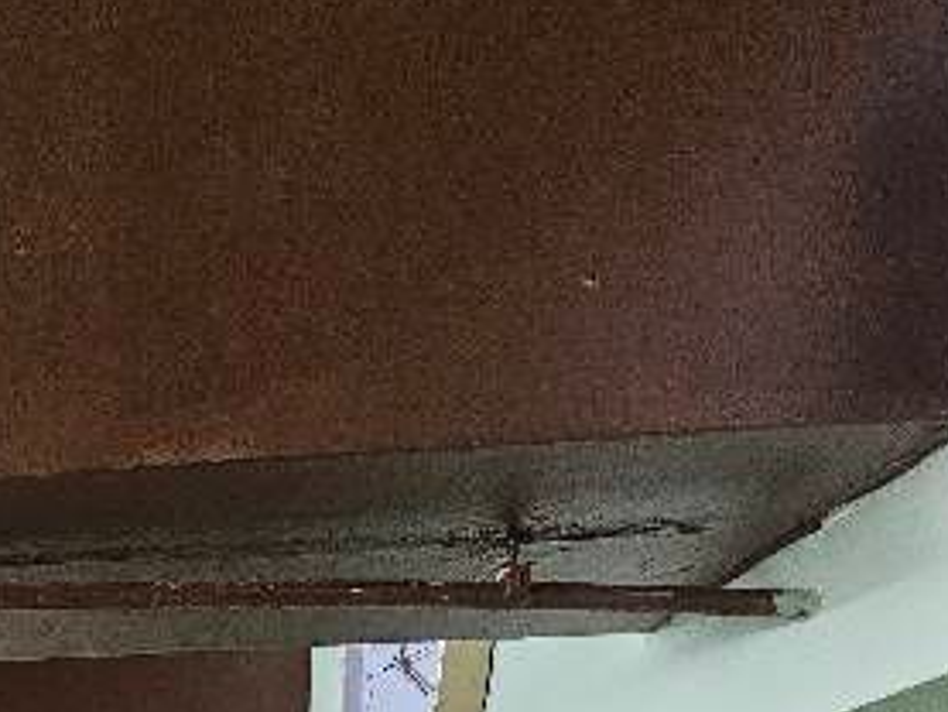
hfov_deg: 29.3
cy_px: 1130
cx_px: -373
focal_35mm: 48
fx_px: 1315
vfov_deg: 23.0
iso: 500
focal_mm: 2.2
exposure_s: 1/100
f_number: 2.2
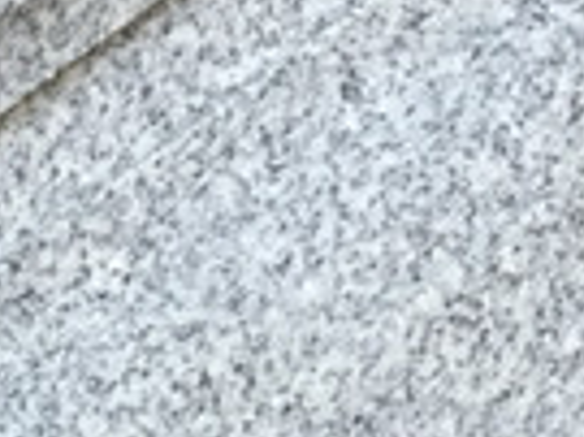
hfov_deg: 9.3
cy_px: 1348
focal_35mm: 207
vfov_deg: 6.5
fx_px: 3489
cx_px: -294
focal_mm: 3.3
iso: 25
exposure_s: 1/173
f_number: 2.4
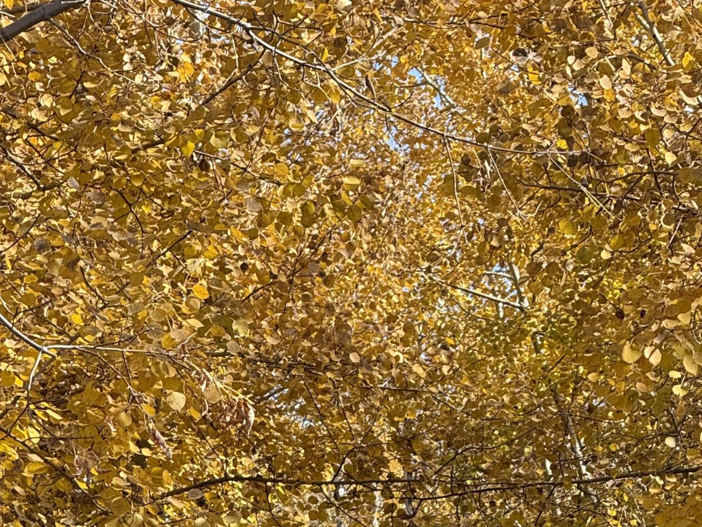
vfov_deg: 5.5
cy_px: 739
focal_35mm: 270
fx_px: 5474
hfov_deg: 7.3
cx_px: 438
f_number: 2.8
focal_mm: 15.66
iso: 50
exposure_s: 1/367
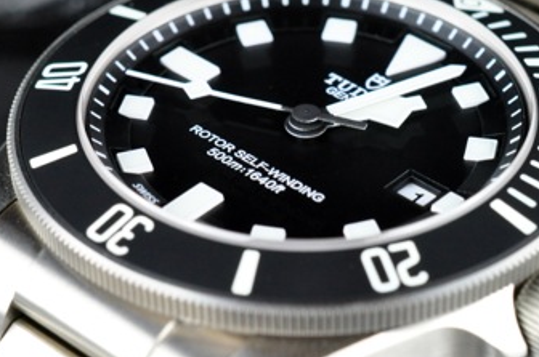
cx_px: 295
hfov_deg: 17.7
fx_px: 1734
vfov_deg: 11.8
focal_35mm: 116
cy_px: 144
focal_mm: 40
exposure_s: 1/50
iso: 1250
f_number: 10
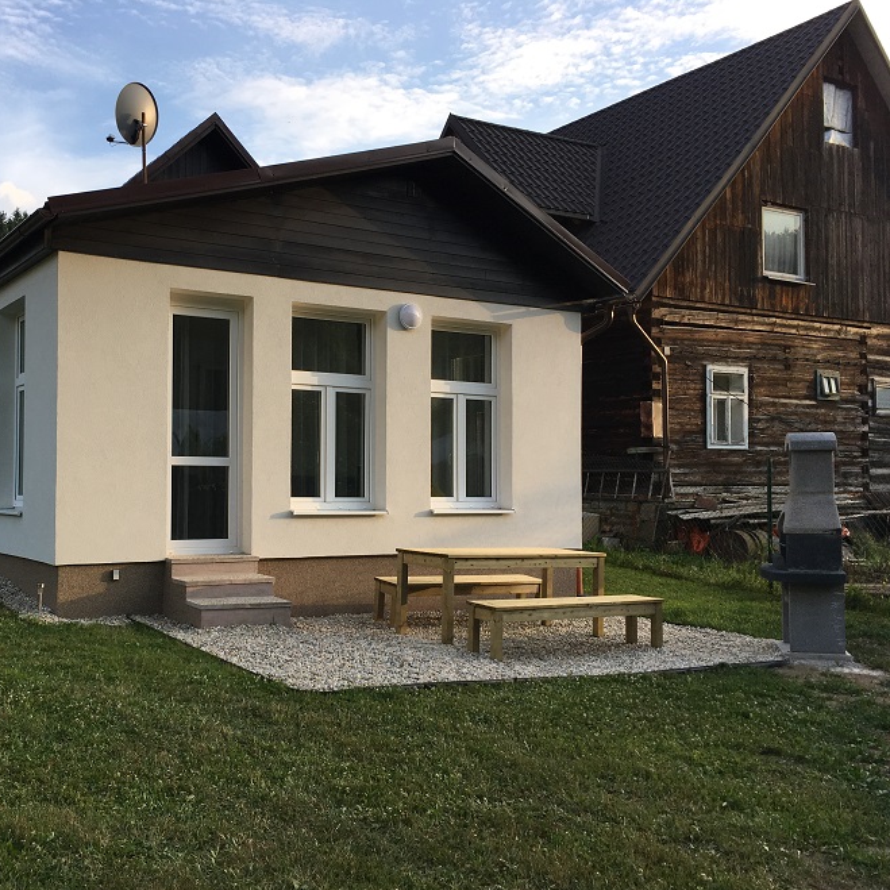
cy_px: 450
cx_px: 289
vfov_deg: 47.2
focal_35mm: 35
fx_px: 1018
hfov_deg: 46.4
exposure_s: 1/375
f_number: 2.2
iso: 25
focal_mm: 4.15
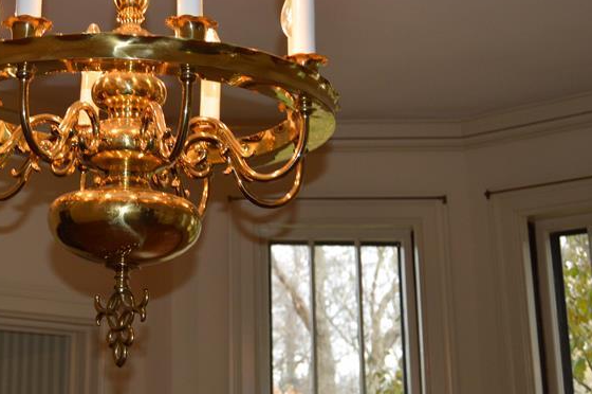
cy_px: 48
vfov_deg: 19.9
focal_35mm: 67
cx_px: 88
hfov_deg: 29.2
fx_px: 1100
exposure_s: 1/125
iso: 400
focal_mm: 23
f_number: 4
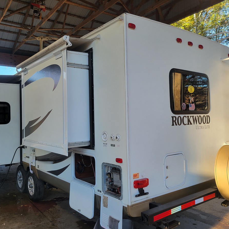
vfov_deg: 52.5
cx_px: 98
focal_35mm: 31
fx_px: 232
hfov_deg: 52.3
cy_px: 115
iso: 40
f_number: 1.8
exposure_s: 1/161
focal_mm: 5.4
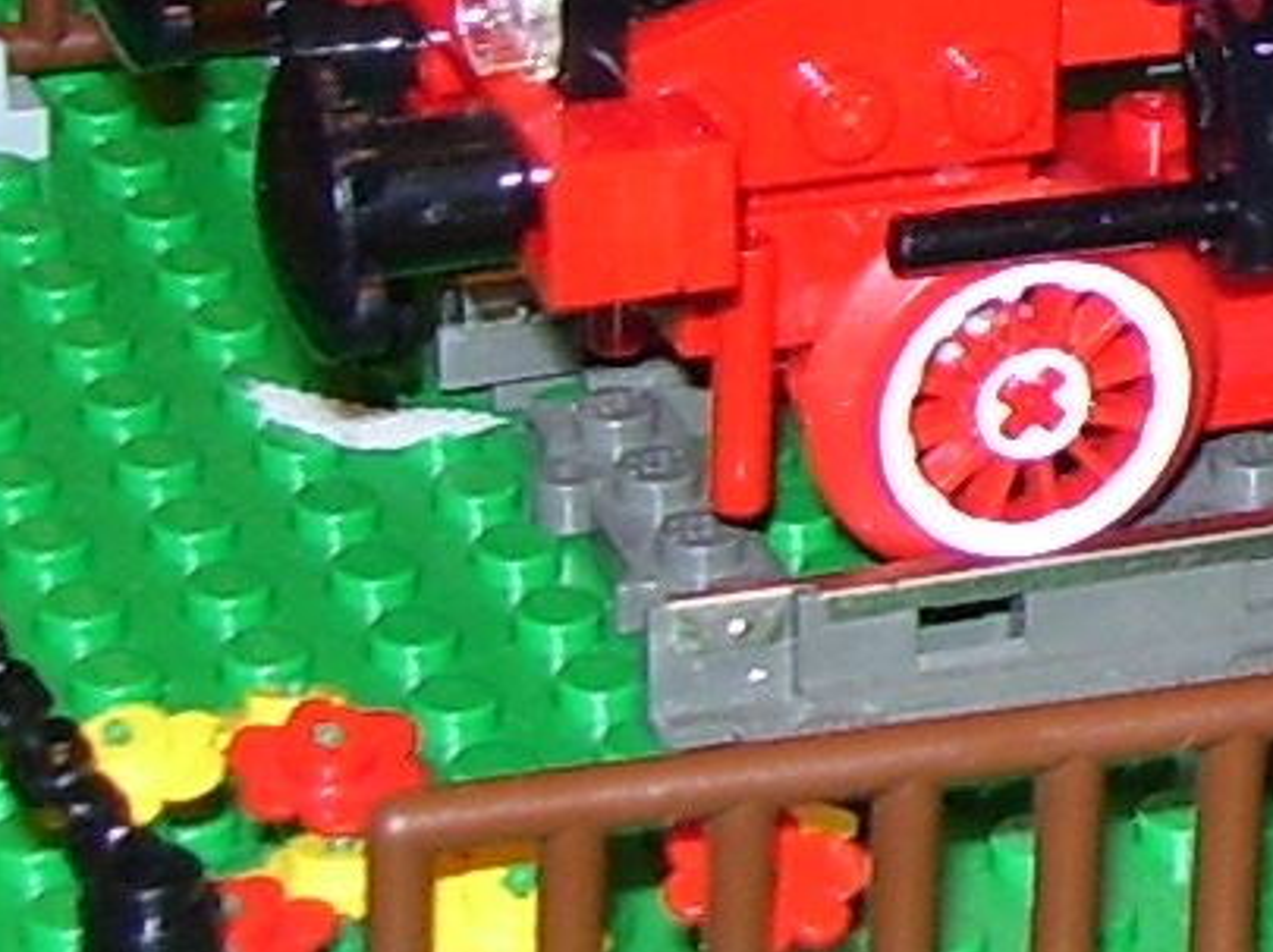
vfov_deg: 7.2
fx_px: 7532
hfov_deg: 8.9
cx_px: 2810
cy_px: -79
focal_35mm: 205
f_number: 2.7
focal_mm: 6
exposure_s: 1/60
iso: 80
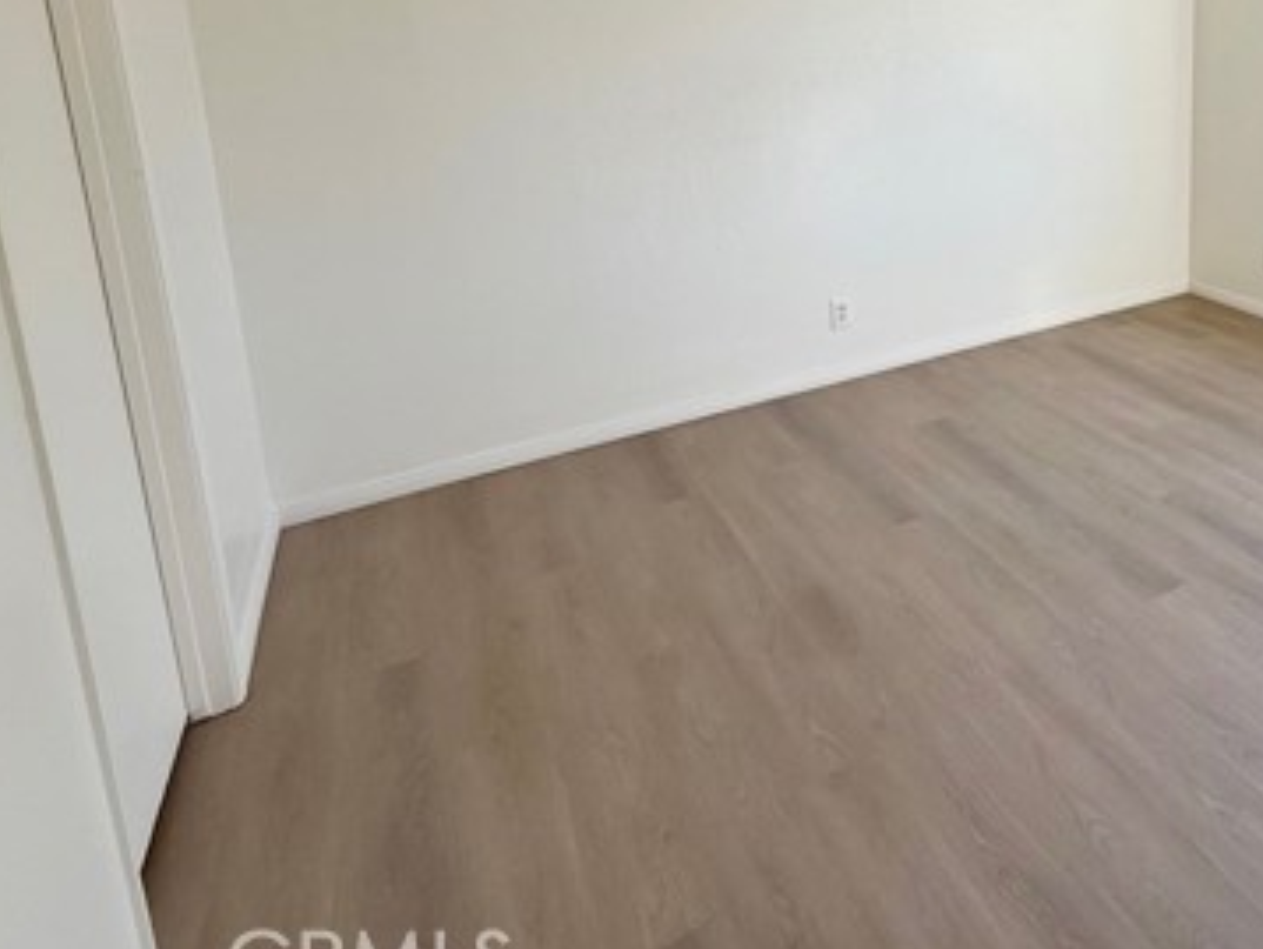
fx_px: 913
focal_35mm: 25
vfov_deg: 50.9
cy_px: 166
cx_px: 998
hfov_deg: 63.7
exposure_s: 1/246
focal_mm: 2.22
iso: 50
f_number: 2.2
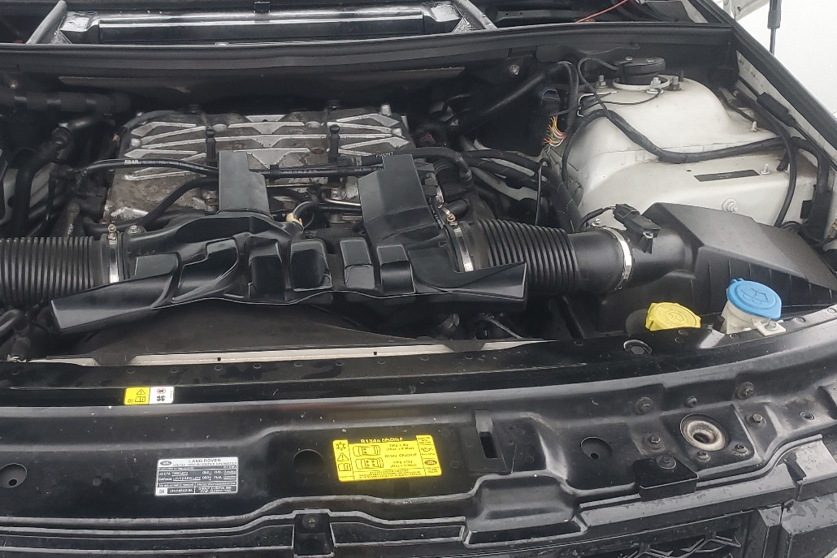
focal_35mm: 42
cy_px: 305
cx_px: 286
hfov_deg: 45.8
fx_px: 977
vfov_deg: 31.9
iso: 74
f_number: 1.5
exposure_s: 1/120
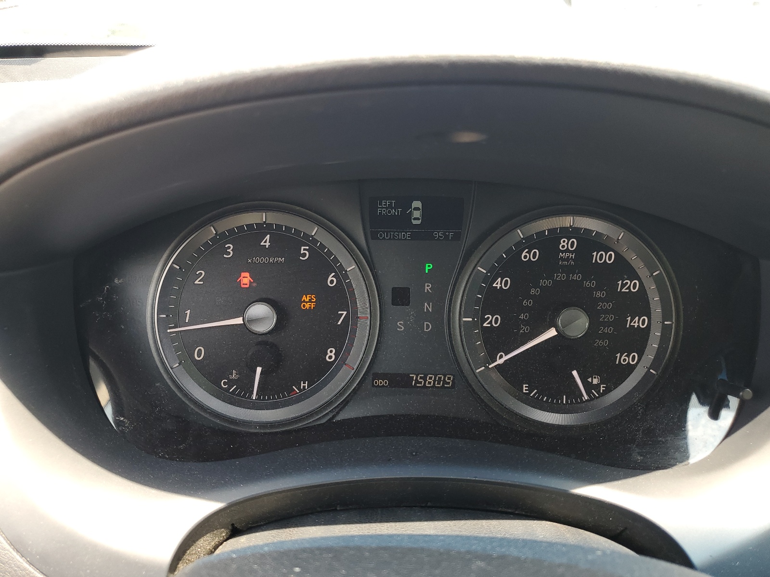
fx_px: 578
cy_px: 288
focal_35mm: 26
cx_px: 385
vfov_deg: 53.1
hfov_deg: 67.3
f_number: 1.5
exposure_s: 1/192
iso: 50
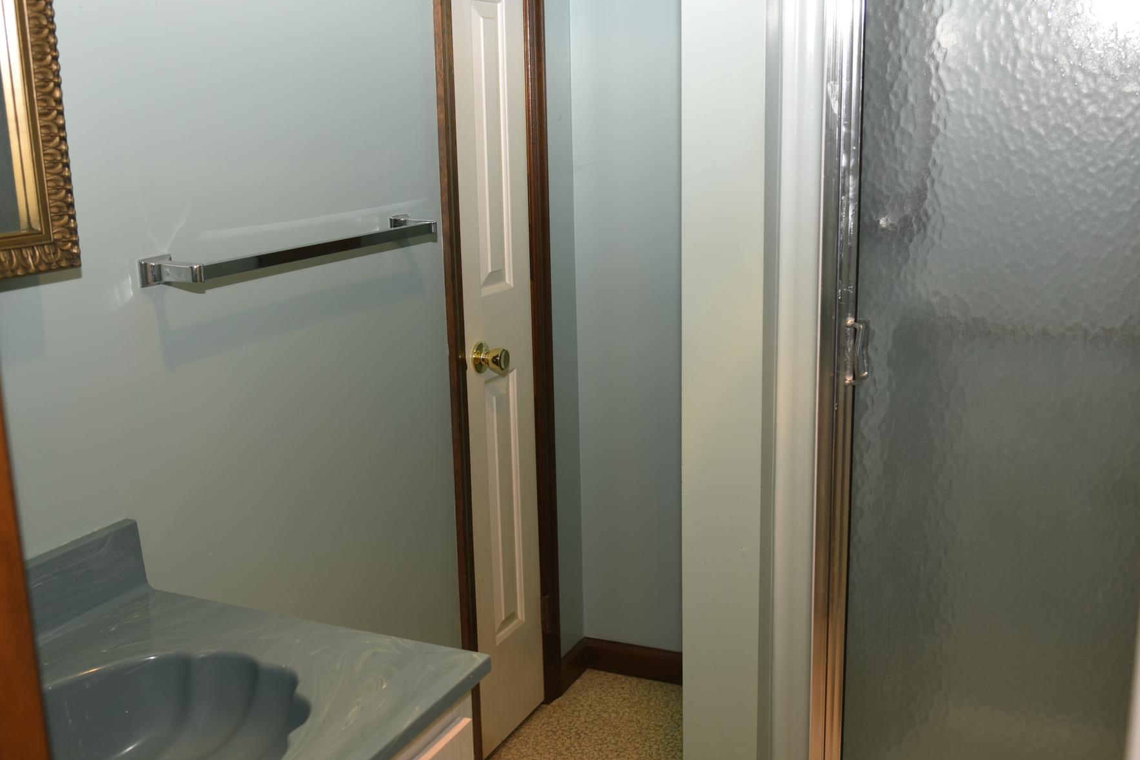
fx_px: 1172
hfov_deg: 51.9
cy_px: 373
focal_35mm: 37
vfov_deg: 35.9
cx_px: 588
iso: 200
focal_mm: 32
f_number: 5
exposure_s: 1/60
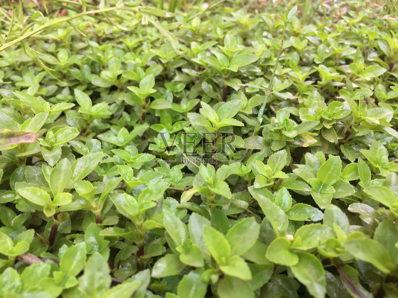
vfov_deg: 48.2
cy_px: 149
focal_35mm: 29
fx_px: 333
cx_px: 199
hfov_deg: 61.7
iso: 64
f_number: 2.2
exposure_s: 1/33
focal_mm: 4.15
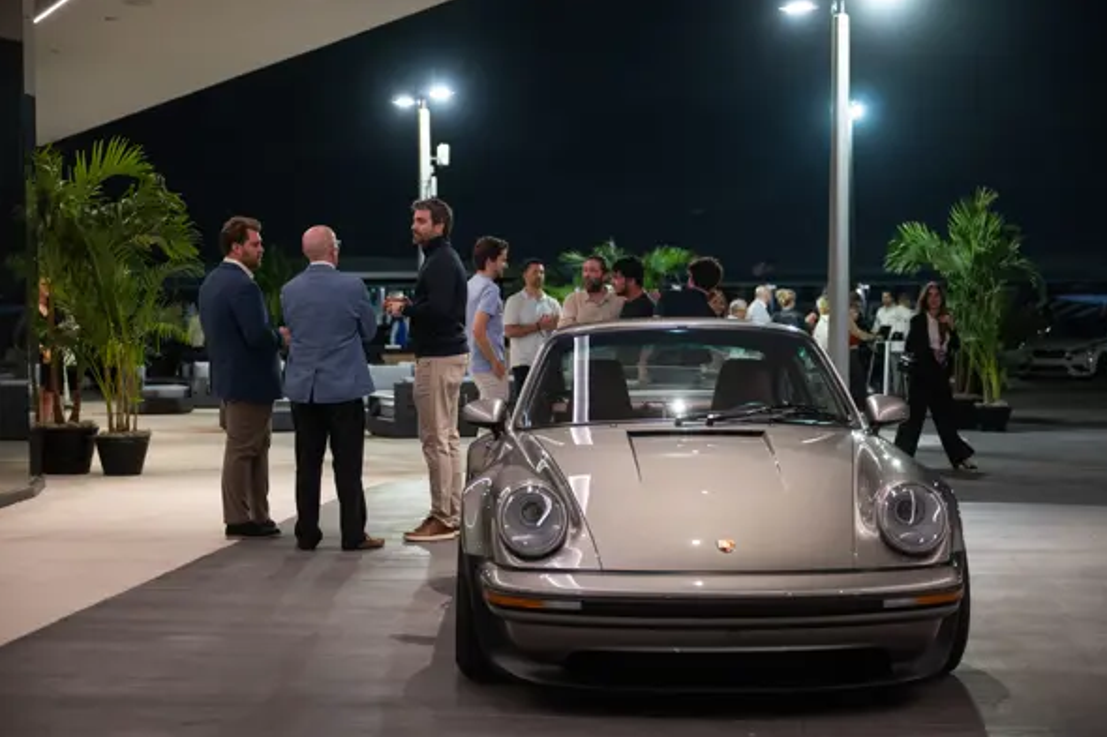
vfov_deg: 23.0
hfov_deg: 33.9
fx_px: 1814
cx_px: 557
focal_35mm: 59
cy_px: 368
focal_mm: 58
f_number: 2.8
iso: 1600
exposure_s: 1/125
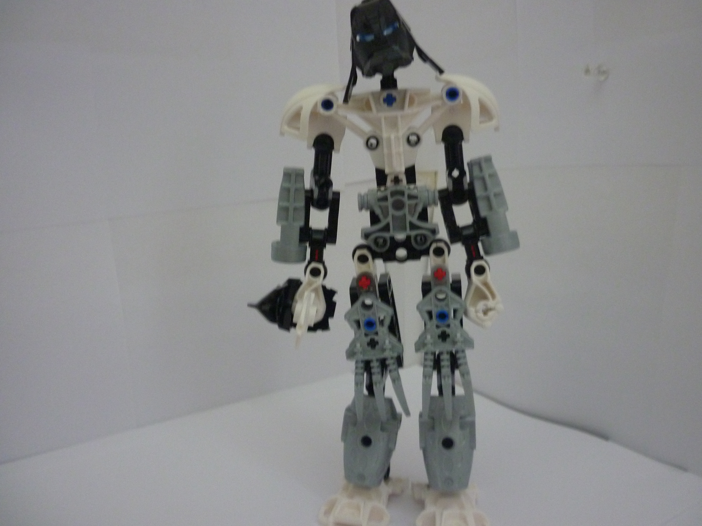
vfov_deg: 42.9
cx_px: 351
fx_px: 669
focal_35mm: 33
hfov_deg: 55.4
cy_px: 263
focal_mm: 5.5
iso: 400
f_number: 2.8
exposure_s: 1/10
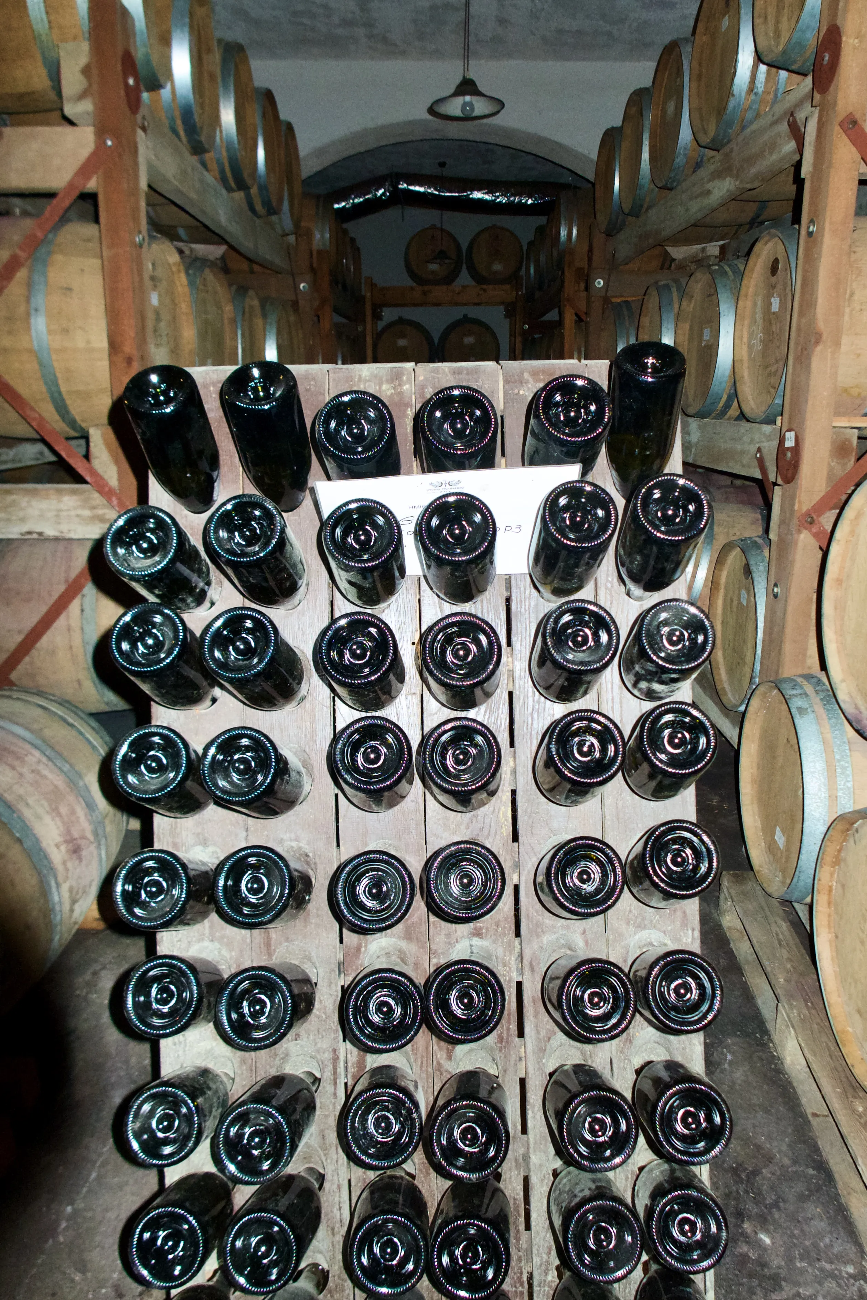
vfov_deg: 73.7
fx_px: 866
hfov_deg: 53.2
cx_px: 434
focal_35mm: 24
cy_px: 650
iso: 500
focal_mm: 4.7
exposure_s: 1/80
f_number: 2.8
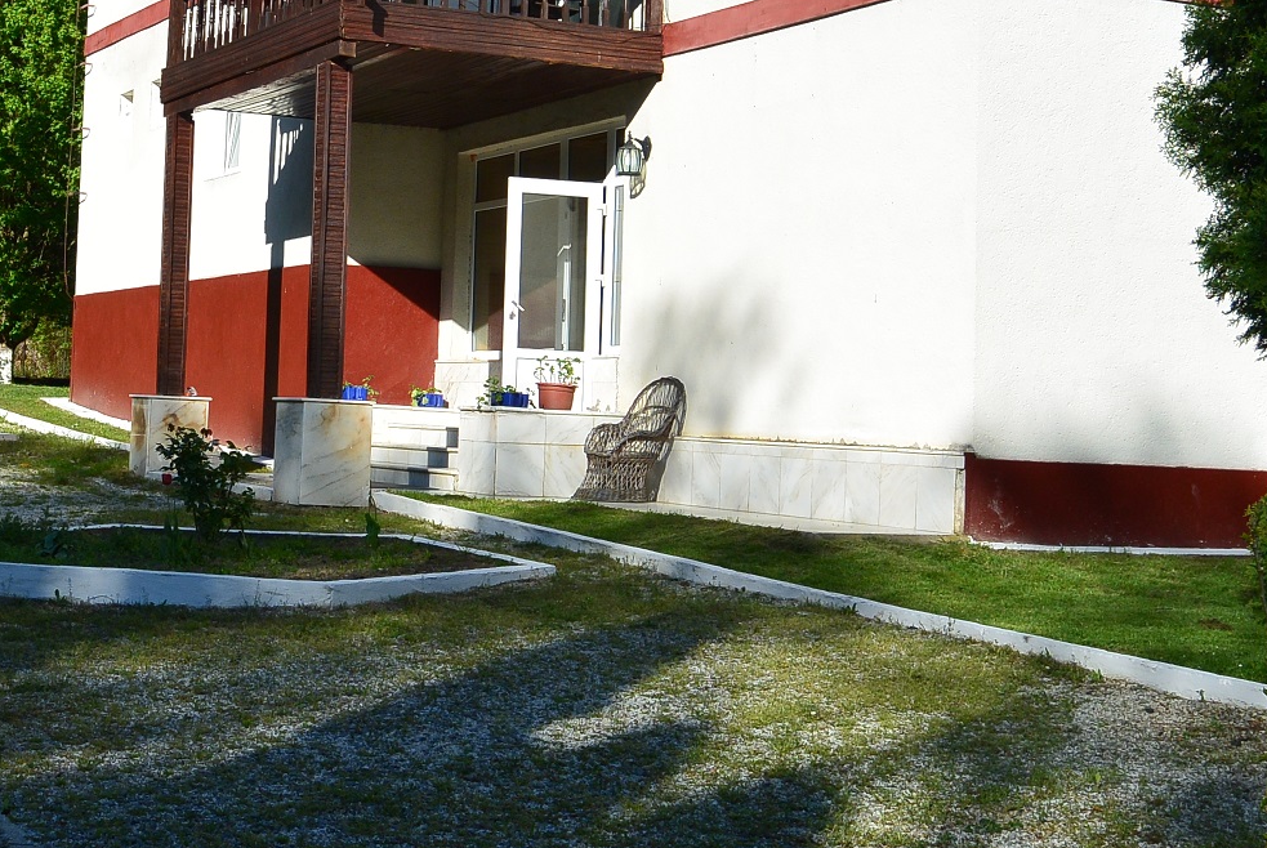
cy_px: 215
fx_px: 2290
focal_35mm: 65
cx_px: 170
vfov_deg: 20.8
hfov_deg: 29.8
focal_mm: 12.5
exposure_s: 1/640
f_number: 4.5
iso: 100
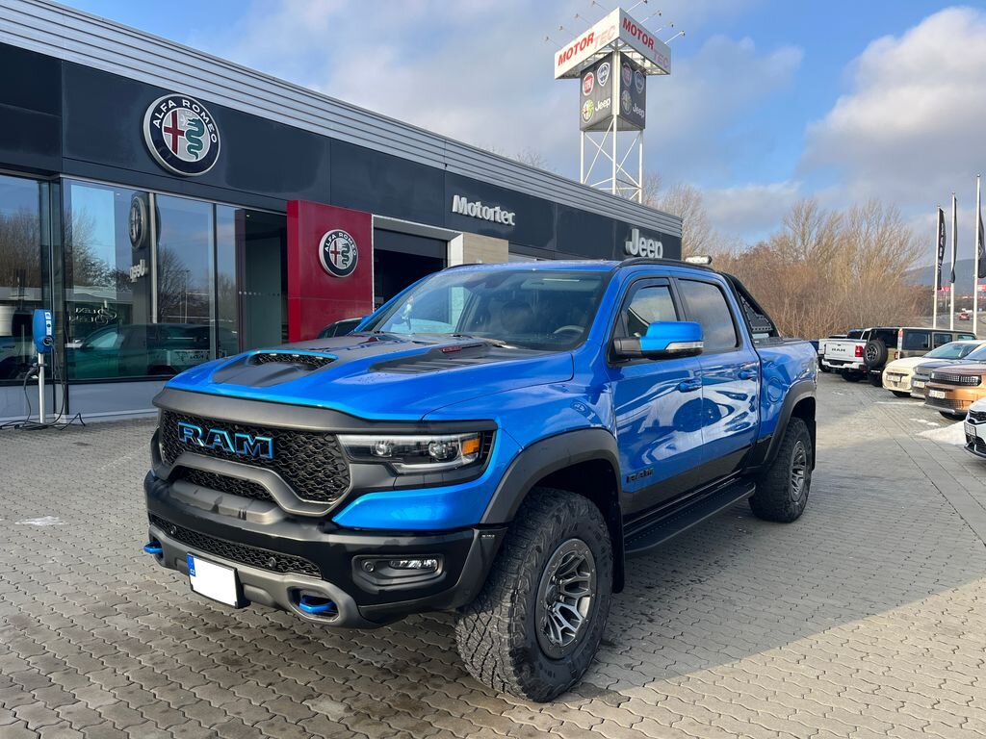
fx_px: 741
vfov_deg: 53.1
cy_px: 370
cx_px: 493
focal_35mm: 26
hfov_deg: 67.3
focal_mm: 5.1
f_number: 1.6
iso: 50
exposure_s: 1/967
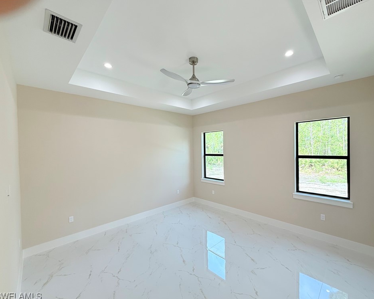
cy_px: 151
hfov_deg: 96.7
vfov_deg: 84.0
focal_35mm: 15
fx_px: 166
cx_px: 198
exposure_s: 1/120
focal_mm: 2.22
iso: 100
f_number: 2.2
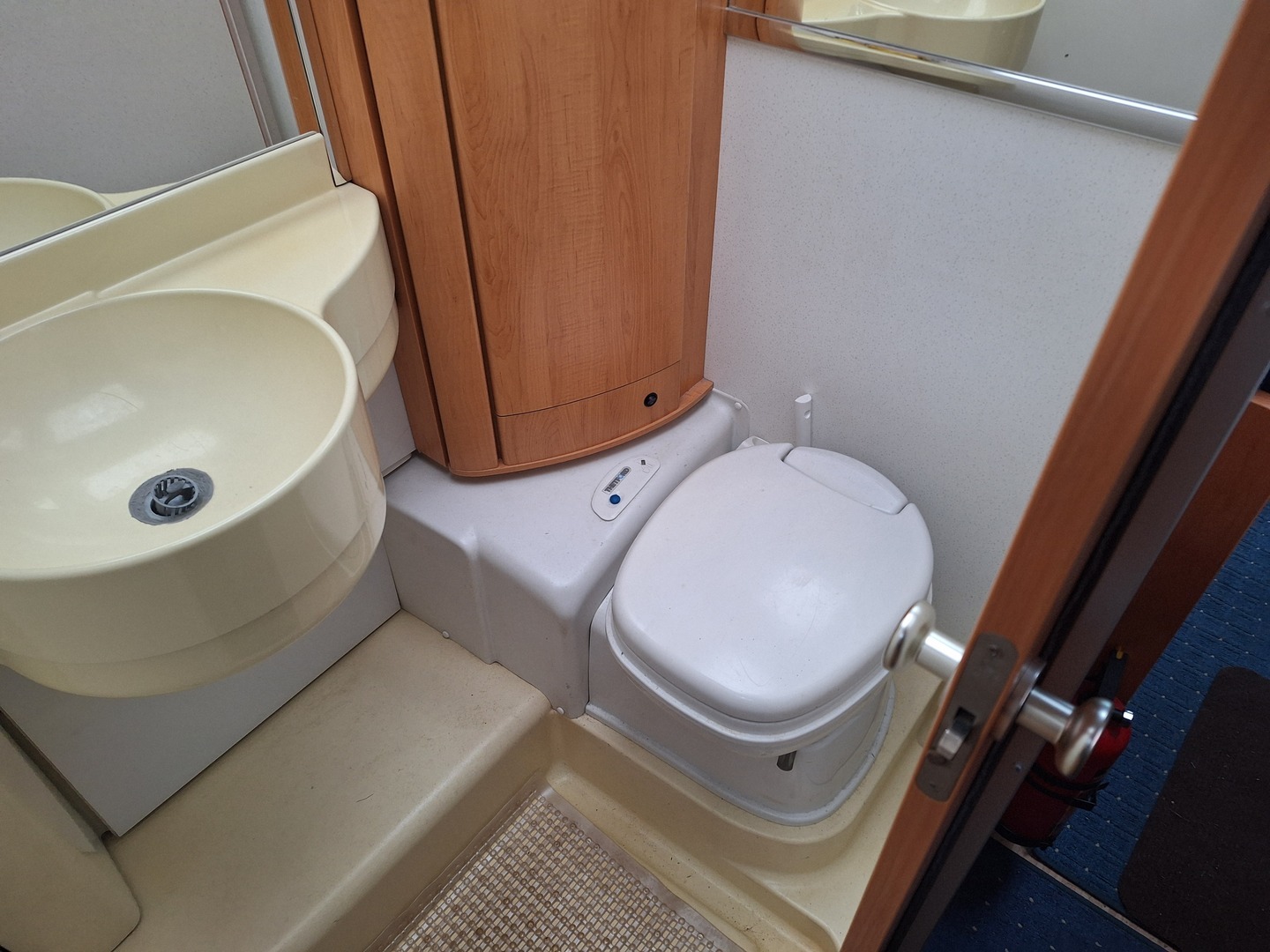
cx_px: 635
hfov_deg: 73.9
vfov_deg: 58.9
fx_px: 844
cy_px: 476
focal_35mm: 23
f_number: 1.8
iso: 200
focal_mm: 5.54
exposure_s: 1/30
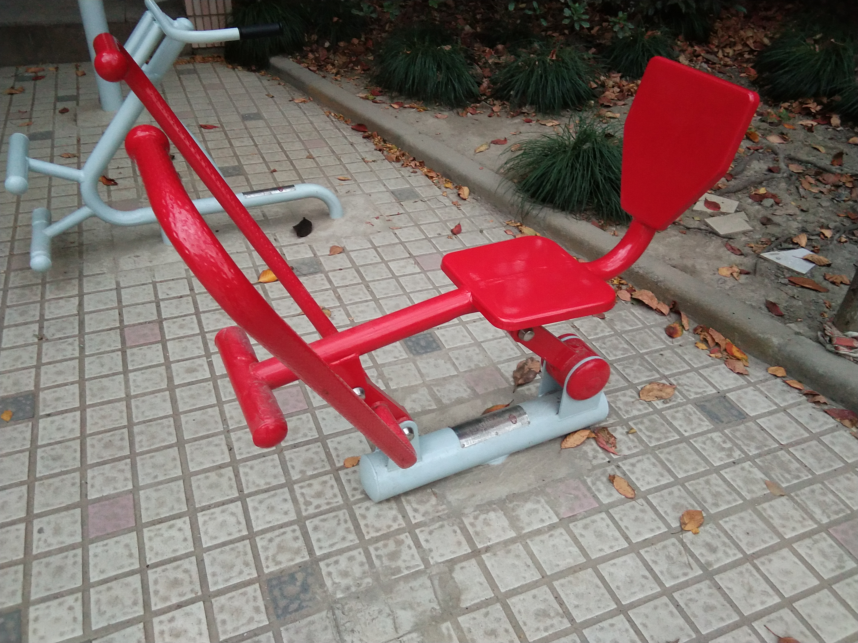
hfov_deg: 58.4
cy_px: 322
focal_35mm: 31
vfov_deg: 45.4
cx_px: 429
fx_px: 768
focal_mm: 3.69
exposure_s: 1/20
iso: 1000
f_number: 2.2
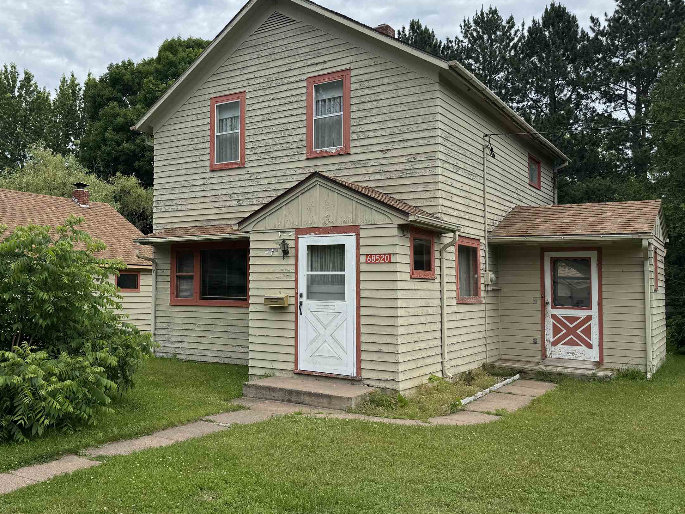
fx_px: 673
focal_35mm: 34
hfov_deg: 52.8
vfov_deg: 41.8
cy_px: 239
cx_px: 223
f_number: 1.78
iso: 80
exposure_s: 1/4608
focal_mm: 6.76
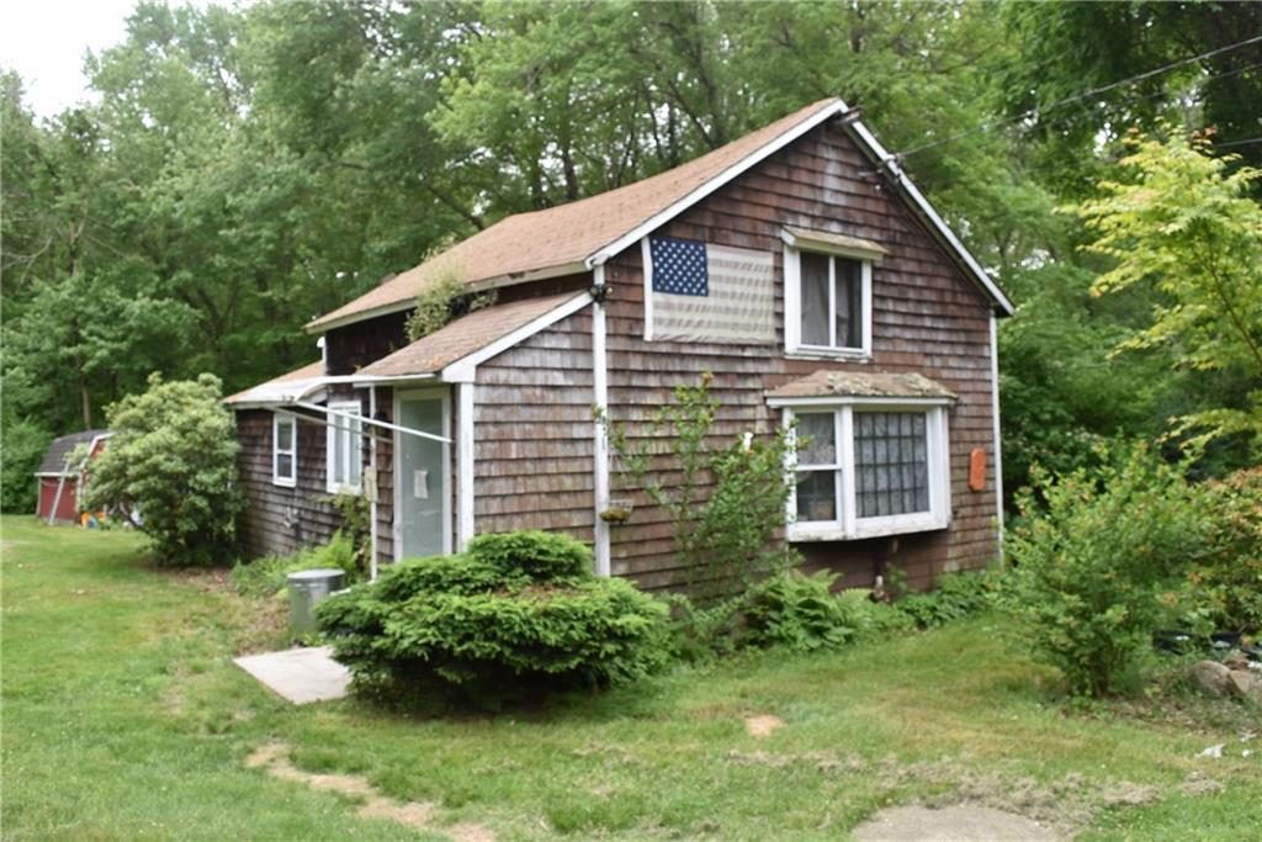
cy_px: 421
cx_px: 631
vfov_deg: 47.9
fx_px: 947
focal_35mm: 27
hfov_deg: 67.4
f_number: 6.3
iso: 200
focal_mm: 18
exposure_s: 1/200
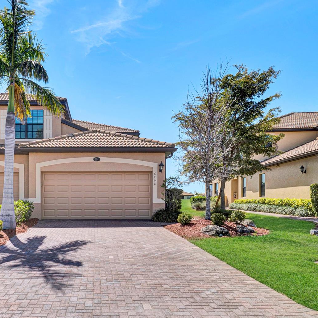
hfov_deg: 53.1
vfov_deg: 54.6
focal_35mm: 30
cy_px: 156
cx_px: 96
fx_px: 308
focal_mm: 15
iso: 100
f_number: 14
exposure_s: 1/160
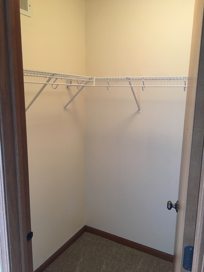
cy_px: 136
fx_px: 228
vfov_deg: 61.7
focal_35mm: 29
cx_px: 102
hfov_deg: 48.2
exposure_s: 1/30
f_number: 2.2
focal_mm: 4.15
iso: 100
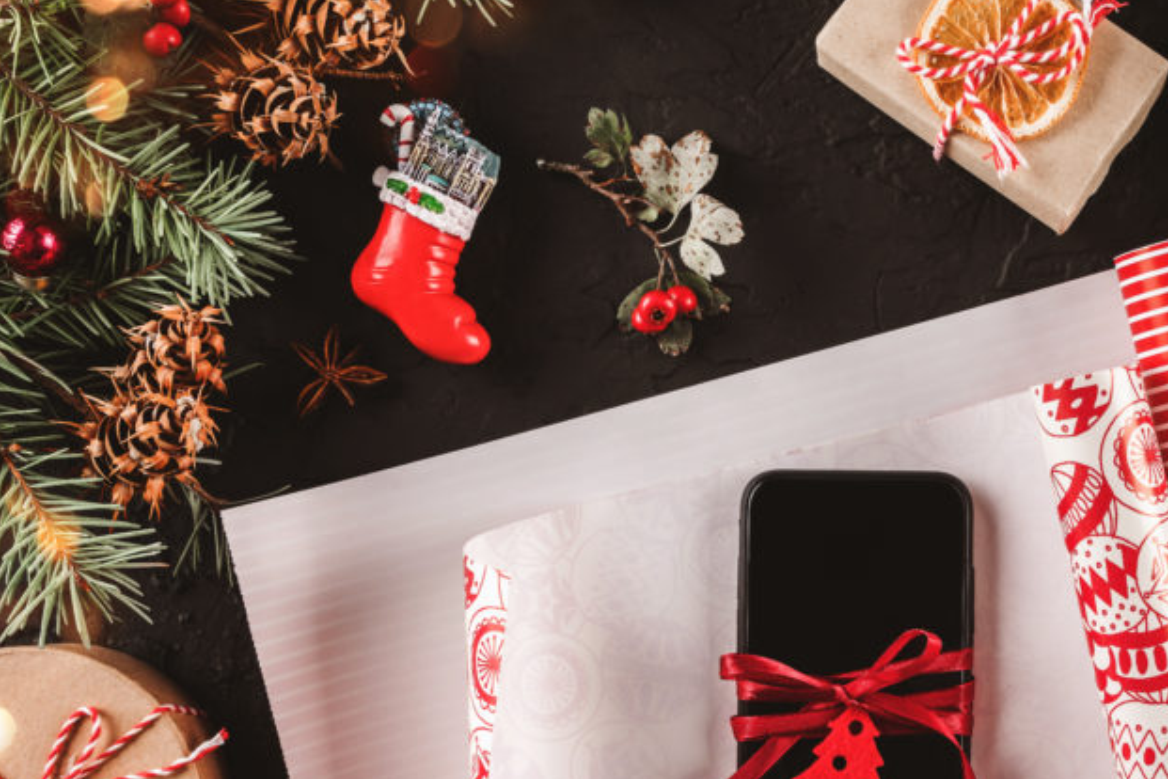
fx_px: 1979
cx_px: 854
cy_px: 515
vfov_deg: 22.2
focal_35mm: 61
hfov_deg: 32.4
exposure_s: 1/125
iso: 100
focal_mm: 37
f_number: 13
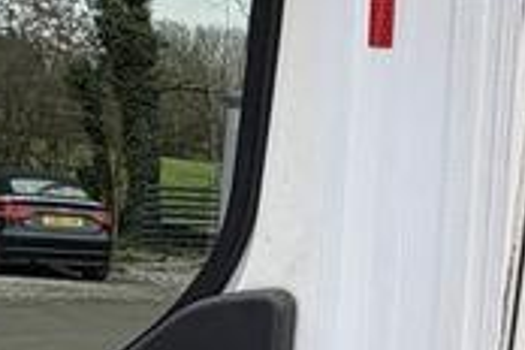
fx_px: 1094
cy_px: 425
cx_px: 296
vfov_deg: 17.3
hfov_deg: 27.0
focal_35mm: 75
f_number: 2.2
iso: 40
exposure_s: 1/140
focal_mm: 2.22
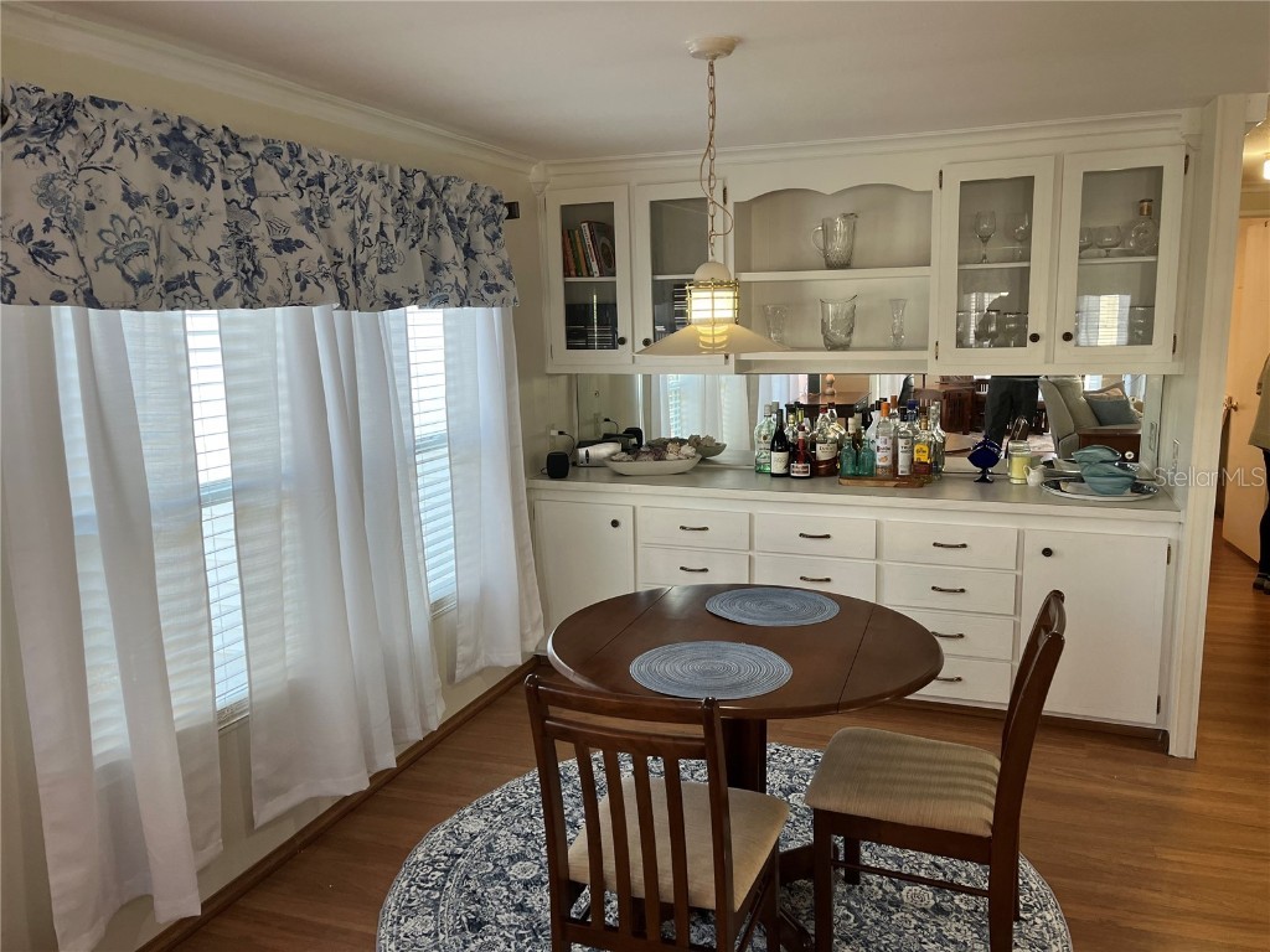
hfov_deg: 67.3
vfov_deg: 53.1
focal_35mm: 26
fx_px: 954
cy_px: 476
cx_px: 635
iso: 125
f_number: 1.6
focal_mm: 5.1
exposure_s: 1/120
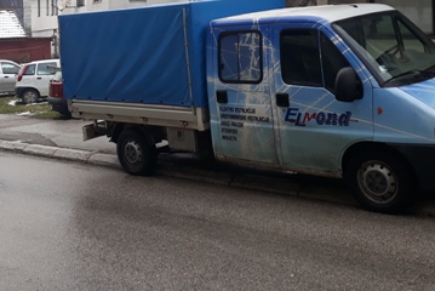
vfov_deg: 26.3
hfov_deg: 39.3
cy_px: 41
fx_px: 605
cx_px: 158
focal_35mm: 50
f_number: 1.7
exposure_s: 1/157
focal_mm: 3.71
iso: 40
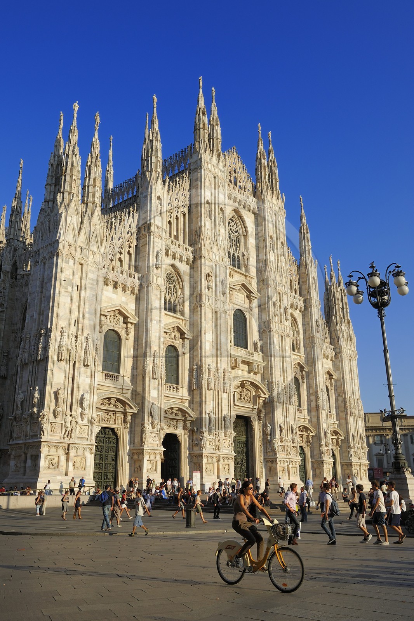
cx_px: 207
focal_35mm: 29
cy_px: 310
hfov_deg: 44.9
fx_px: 500
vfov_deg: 63.7
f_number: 10
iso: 200
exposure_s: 1/250
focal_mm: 29
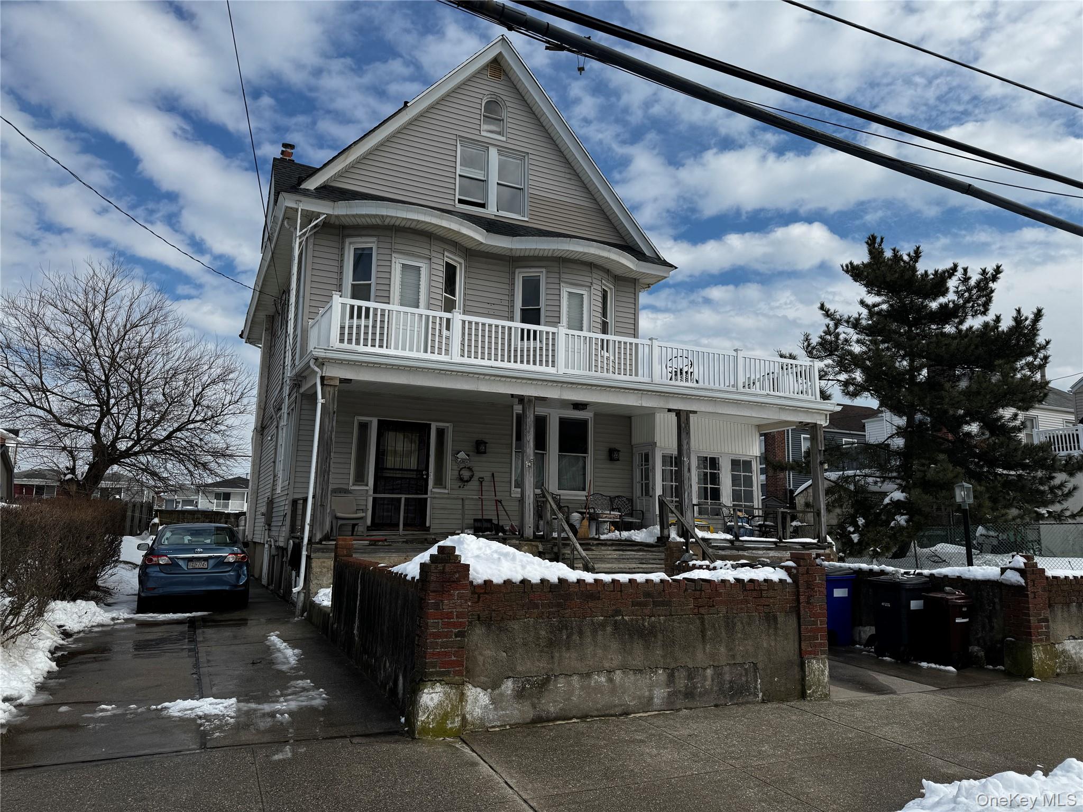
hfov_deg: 71.6
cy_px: 406
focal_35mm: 24
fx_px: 751
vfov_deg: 56.8
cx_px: 542
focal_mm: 6.76
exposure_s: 1/7092
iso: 80
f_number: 1.78
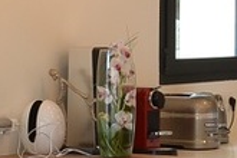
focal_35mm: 191
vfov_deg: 7.2
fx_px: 1258
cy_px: 71
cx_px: 451
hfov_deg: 10.1
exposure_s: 1/8
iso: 400
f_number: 10
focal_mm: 21
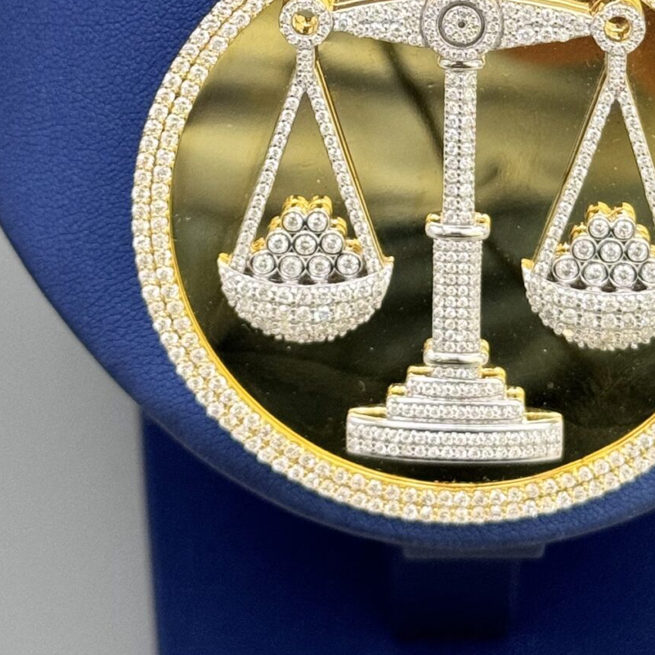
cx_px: 440
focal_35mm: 128
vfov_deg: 13.3
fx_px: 2740
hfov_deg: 13.6
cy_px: -120
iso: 200
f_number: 1.78
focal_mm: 6.86
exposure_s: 1/40
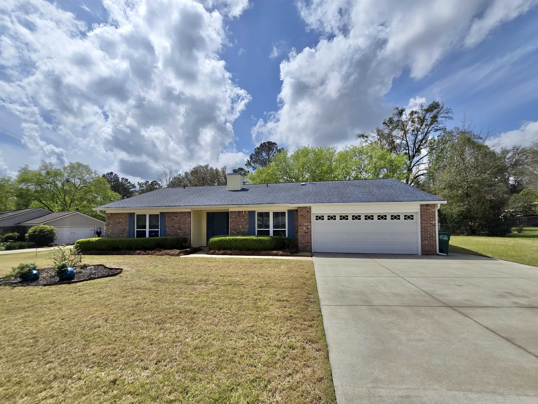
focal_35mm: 13
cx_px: 269
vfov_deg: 89.9
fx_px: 202
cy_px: 202
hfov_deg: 106.2
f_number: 2.2
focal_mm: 2.2
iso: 50
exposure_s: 1/7122
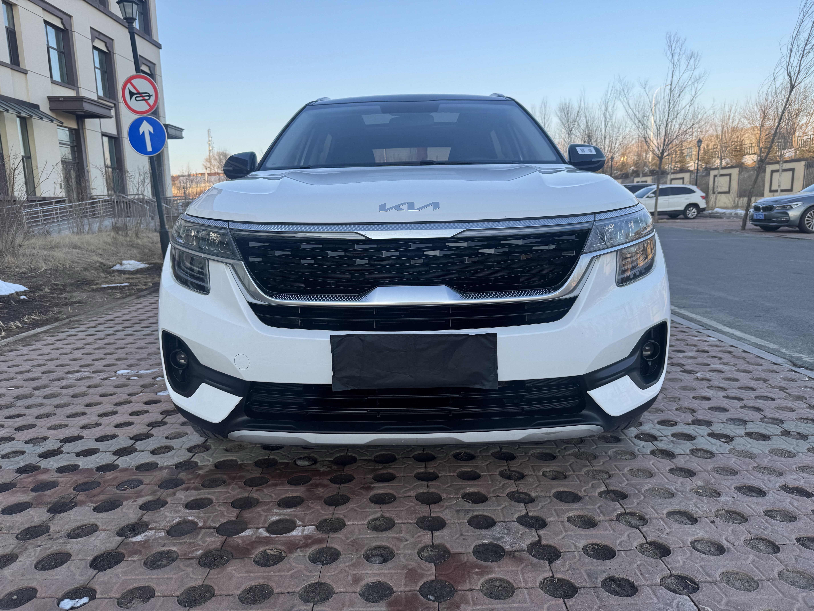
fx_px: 564
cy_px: 306
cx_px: 407
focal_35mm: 24
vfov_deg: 56.8
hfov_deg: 71.6
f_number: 1.78
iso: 80
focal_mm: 6.76
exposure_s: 1/739
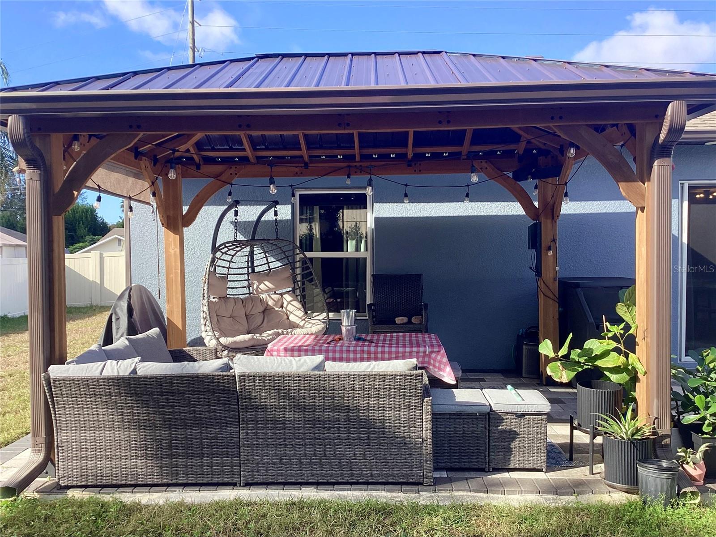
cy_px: 268
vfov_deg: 45.4
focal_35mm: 31
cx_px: 358
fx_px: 641
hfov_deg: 58.4
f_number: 2.4
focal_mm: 3.3
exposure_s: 1/431
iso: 25
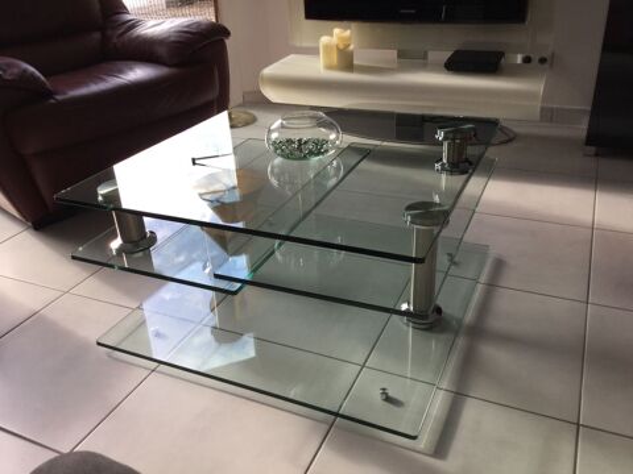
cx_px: 316
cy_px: 237
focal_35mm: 31
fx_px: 567
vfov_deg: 45.4
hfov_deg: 58.4
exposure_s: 1/149
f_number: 2.4
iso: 25
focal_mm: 3.3
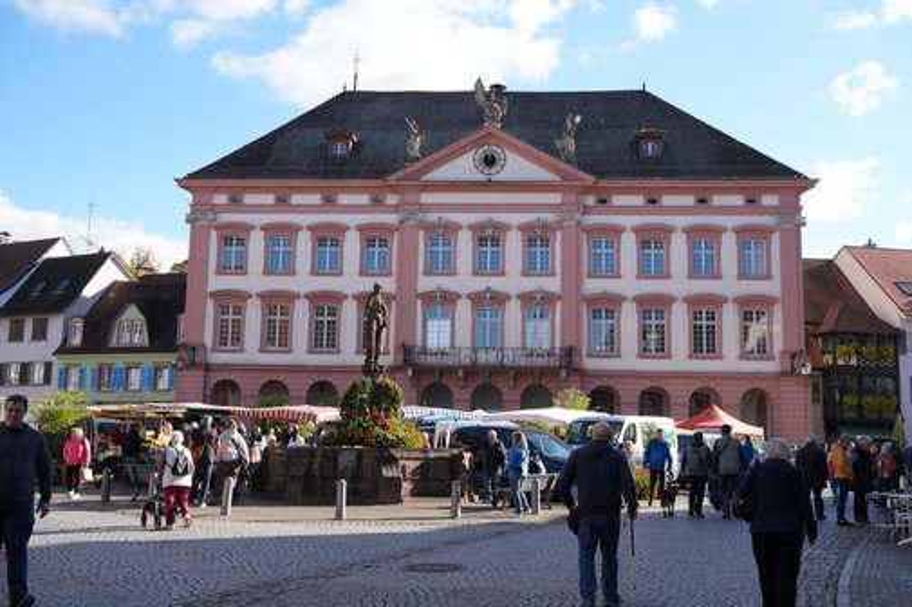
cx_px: 456
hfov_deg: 49.4
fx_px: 991
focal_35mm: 39
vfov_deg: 34.0
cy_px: 304
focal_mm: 26.1
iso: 100
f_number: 6.3
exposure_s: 1/200
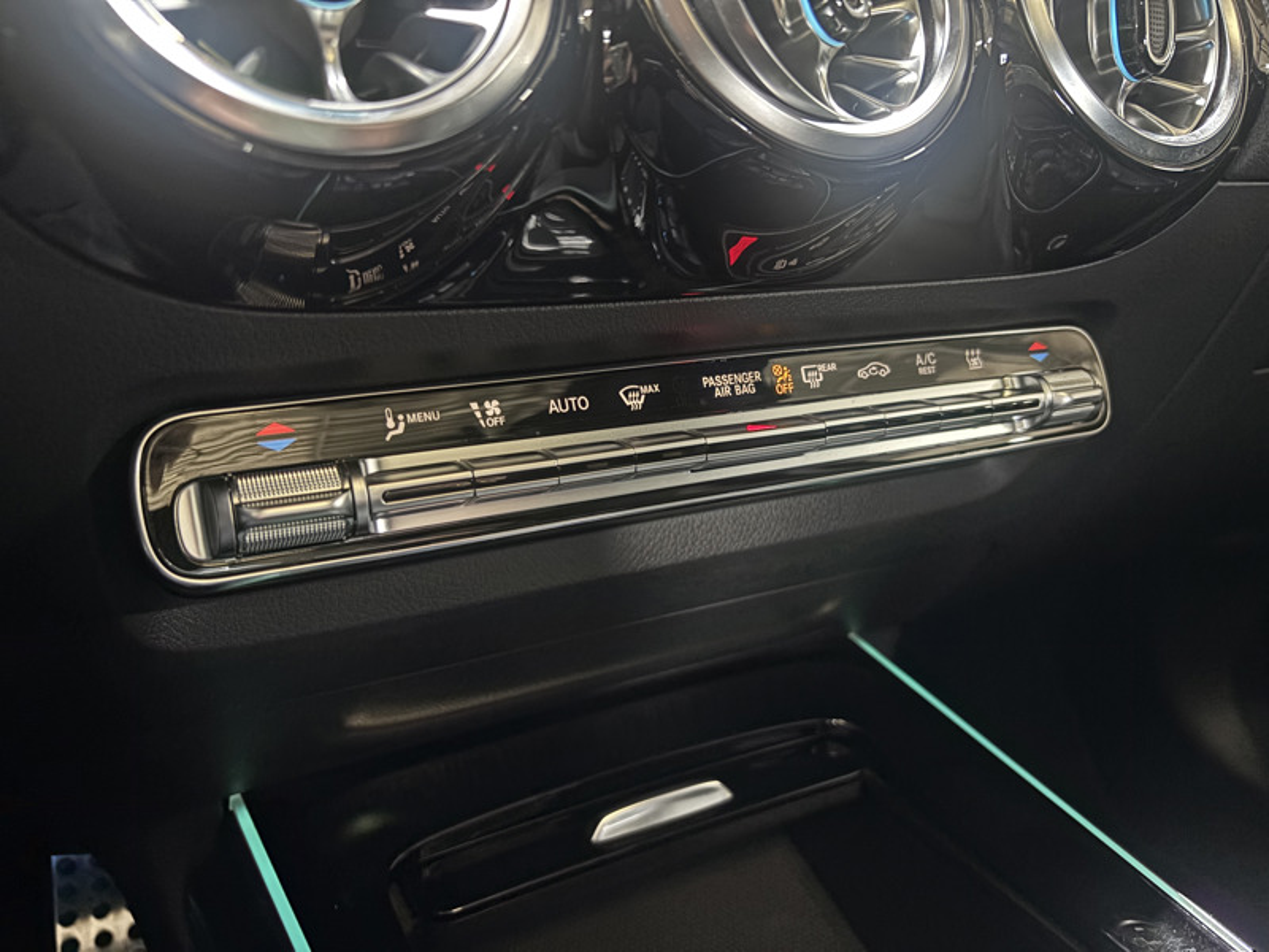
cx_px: 634
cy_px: 476
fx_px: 953
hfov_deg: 67.3
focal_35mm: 26
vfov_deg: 53.1
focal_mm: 5.96
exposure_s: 1/25
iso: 1250
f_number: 1.6
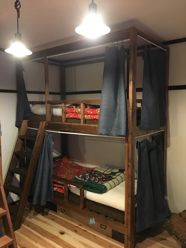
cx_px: 93
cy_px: 124
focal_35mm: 29
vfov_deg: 61.7
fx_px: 208
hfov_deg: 48.2
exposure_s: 1/15
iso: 250
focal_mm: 4.15
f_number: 2.2
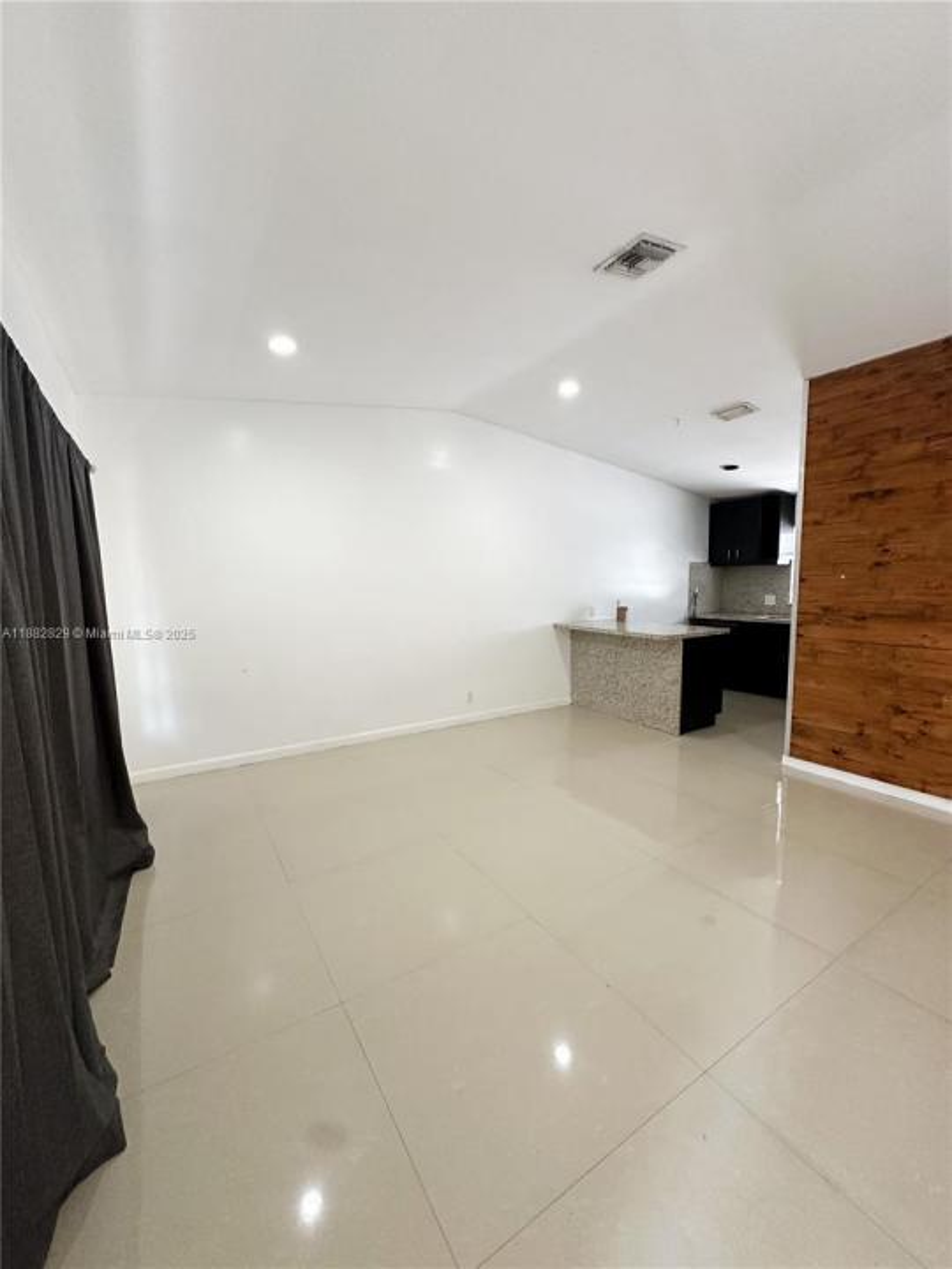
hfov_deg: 85.7
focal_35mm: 14
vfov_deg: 102.1
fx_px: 513
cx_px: 476
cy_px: 634
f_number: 2.2
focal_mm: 2.22
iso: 320
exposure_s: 1/120
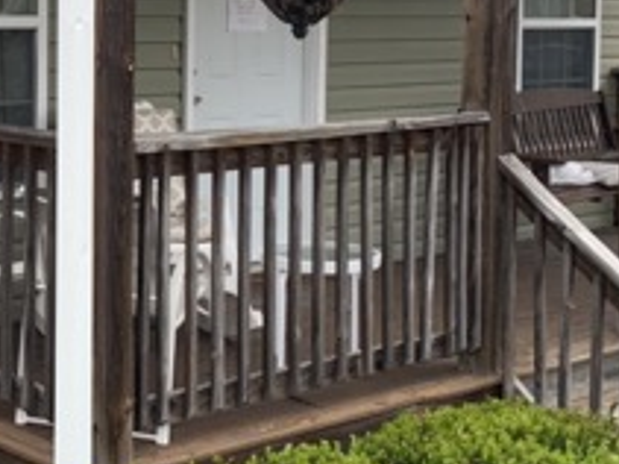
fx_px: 1412
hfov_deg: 24.0
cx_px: 50
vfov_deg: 18.4
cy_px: 79
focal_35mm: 79
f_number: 1.8
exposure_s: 1/214
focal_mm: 4.25
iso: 25
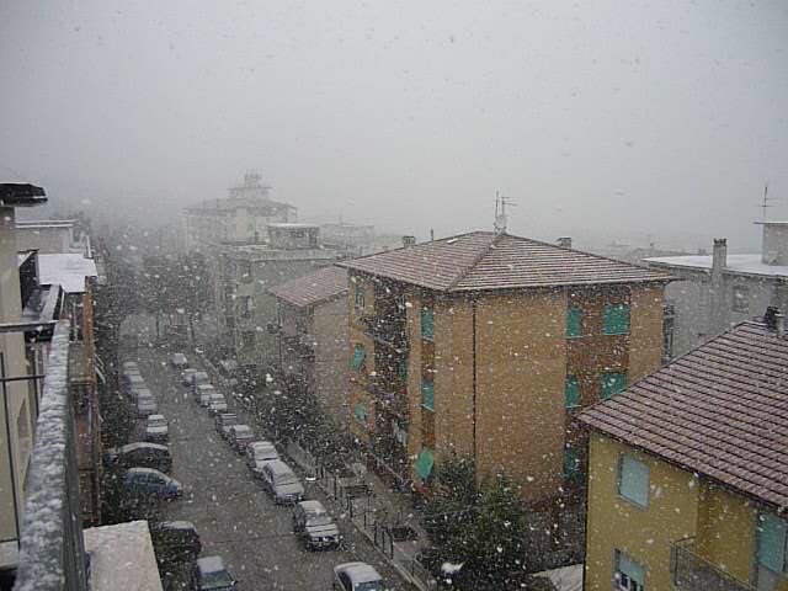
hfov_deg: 55.4
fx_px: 751
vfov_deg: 42.9
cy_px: 296
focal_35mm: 33
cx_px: 394
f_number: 8
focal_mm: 5.5
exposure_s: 1/125
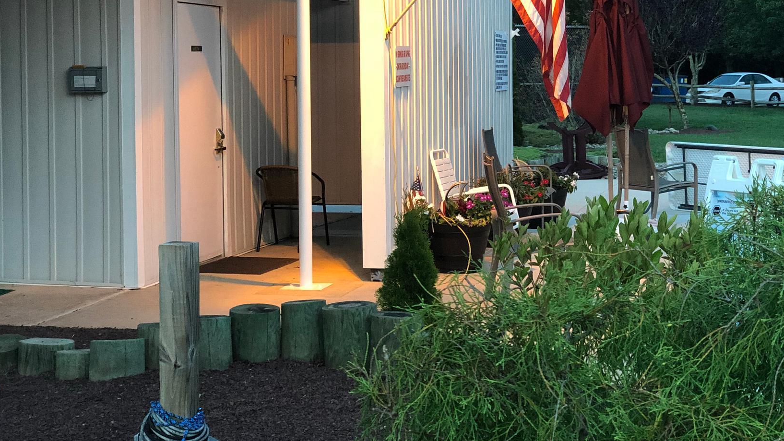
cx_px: 466
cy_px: 122
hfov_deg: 29.7
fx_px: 1476
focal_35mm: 71
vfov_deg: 16.9
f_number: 2.4
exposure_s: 1/24
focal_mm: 6
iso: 160
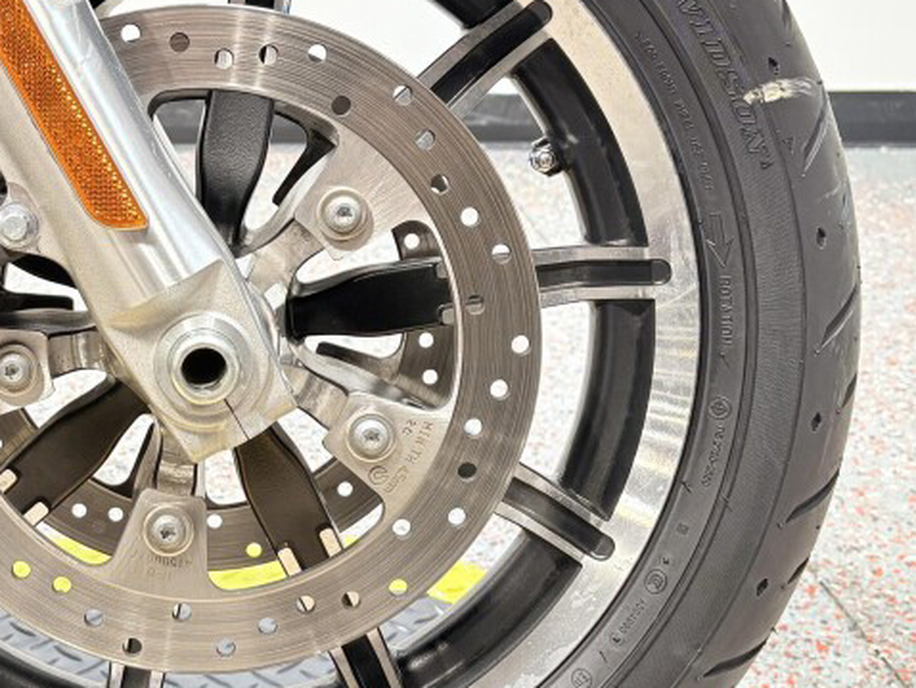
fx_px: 1536
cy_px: 282
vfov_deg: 25.2
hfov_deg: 32.2
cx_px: 172
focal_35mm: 58
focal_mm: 5.96
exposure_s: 1/120
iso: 125
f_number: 1.6
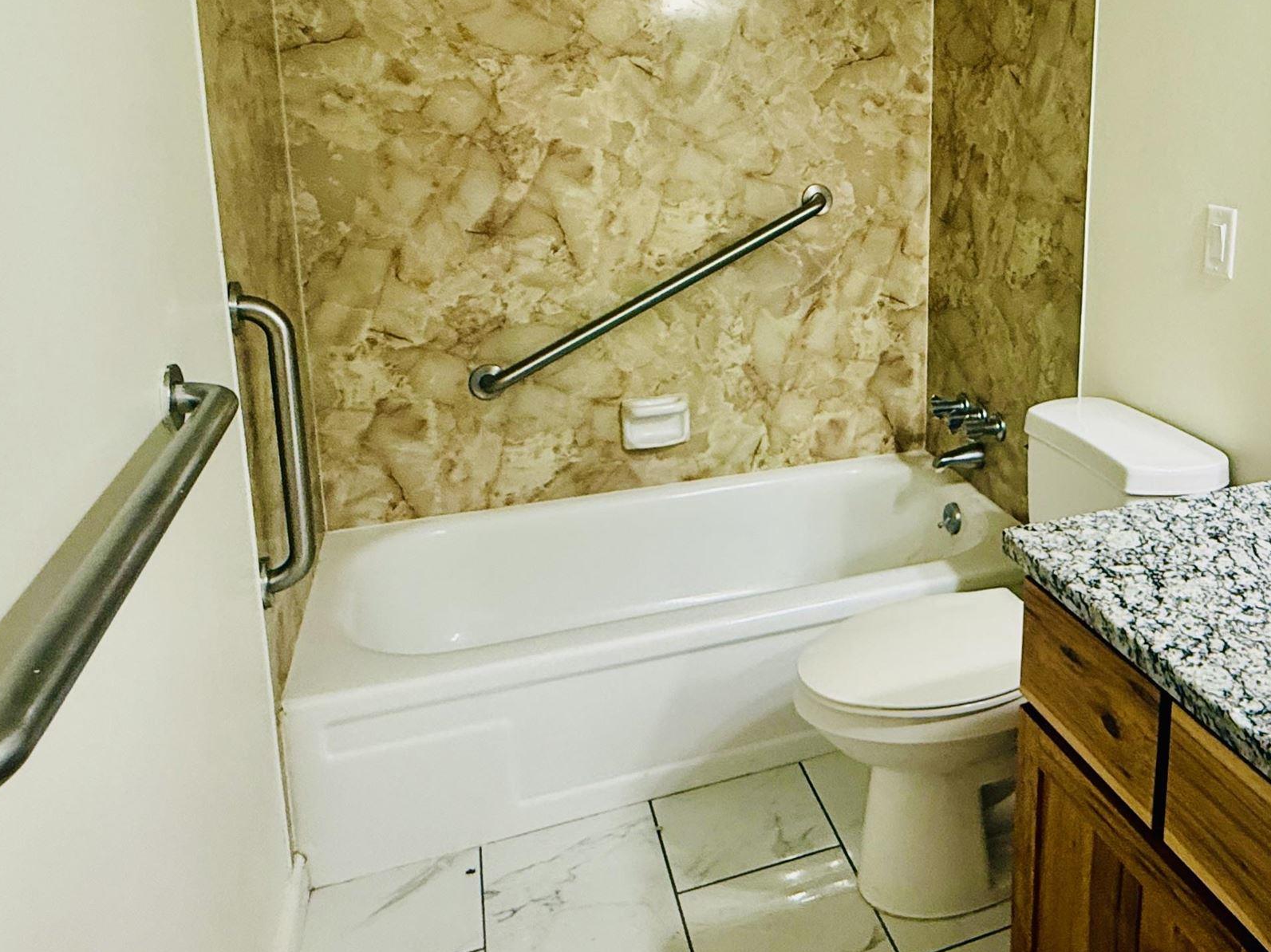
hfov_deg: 61.1
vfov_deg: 50.1
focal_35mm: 27
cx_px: 977
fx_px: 991
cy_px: 291
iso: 200
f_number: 2.2
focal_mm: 2.22
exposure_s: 1/60
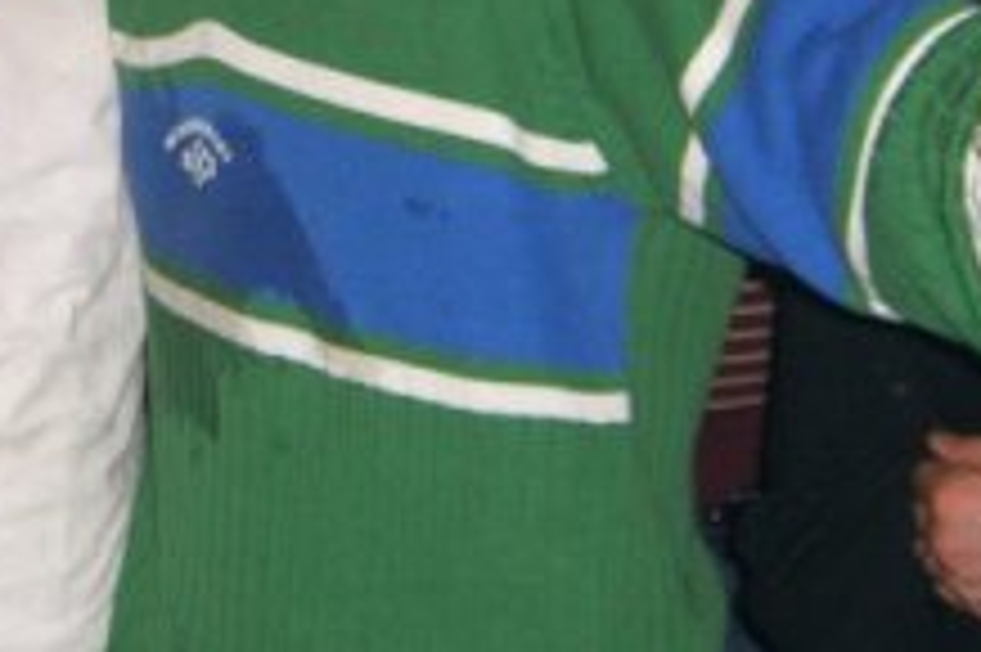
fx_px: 2968
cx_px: 202
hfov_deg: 18.6
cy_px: -49
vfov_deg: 12.4
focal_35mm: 109
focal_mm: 7.9
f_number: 2.8
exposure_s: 1/60
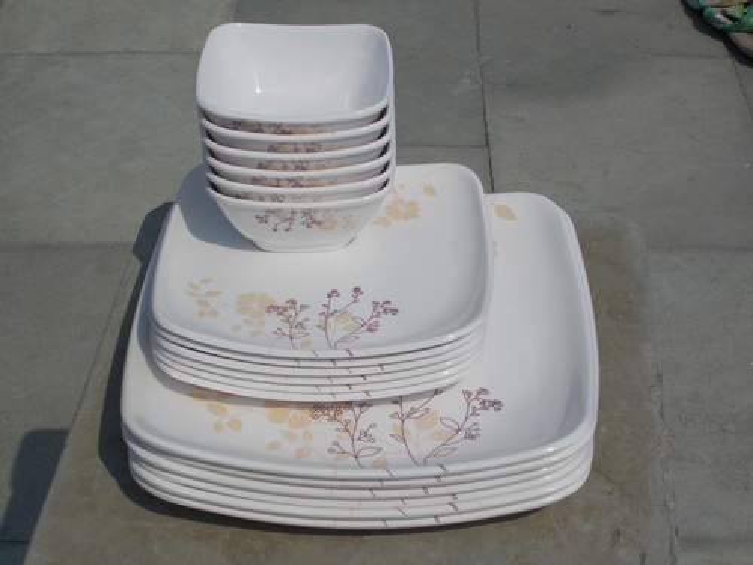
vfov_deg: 19.4
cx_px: 376
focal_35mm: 76
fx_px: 1653
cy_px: 282
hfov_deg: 25.7
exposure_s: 1/200
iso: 80
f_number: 14.5
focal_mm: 13.5
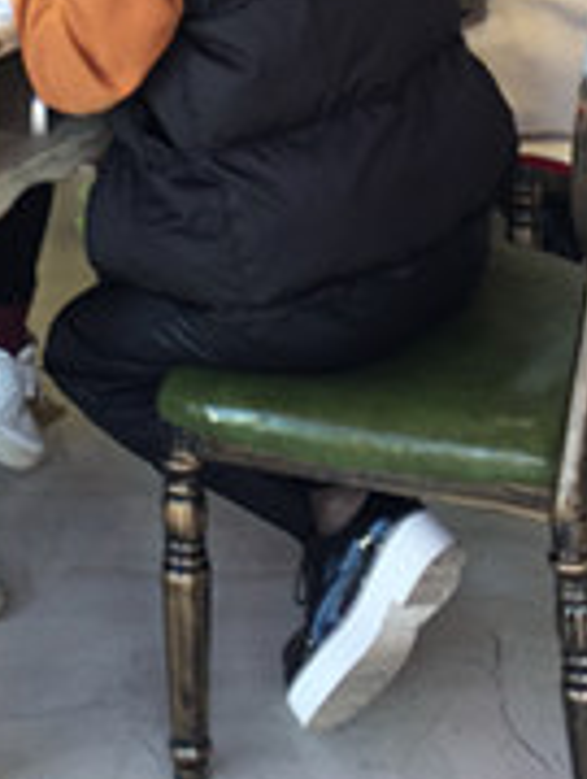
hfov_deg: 15.3
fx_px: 2185
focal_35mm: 97
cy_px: -322
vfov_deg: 18.3
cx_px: 222
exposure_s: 1/50
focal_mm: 4.15
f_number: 2.2
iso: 32
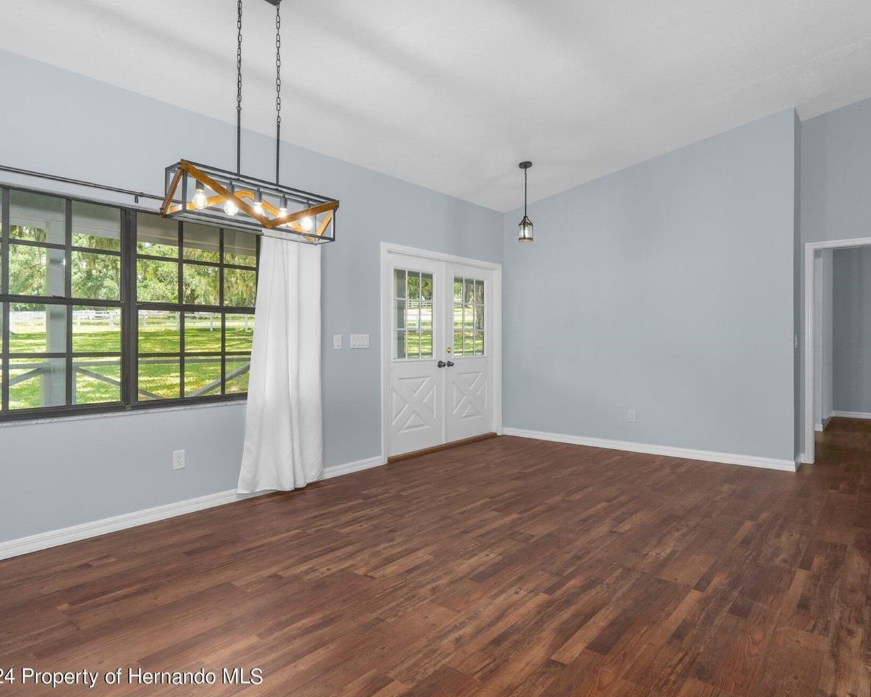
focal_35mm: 20
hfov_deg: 79.9
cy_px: 345
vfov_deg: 68.1
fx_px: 516
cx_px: 498
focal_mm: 17
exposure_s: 1/6
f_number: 8
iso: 400
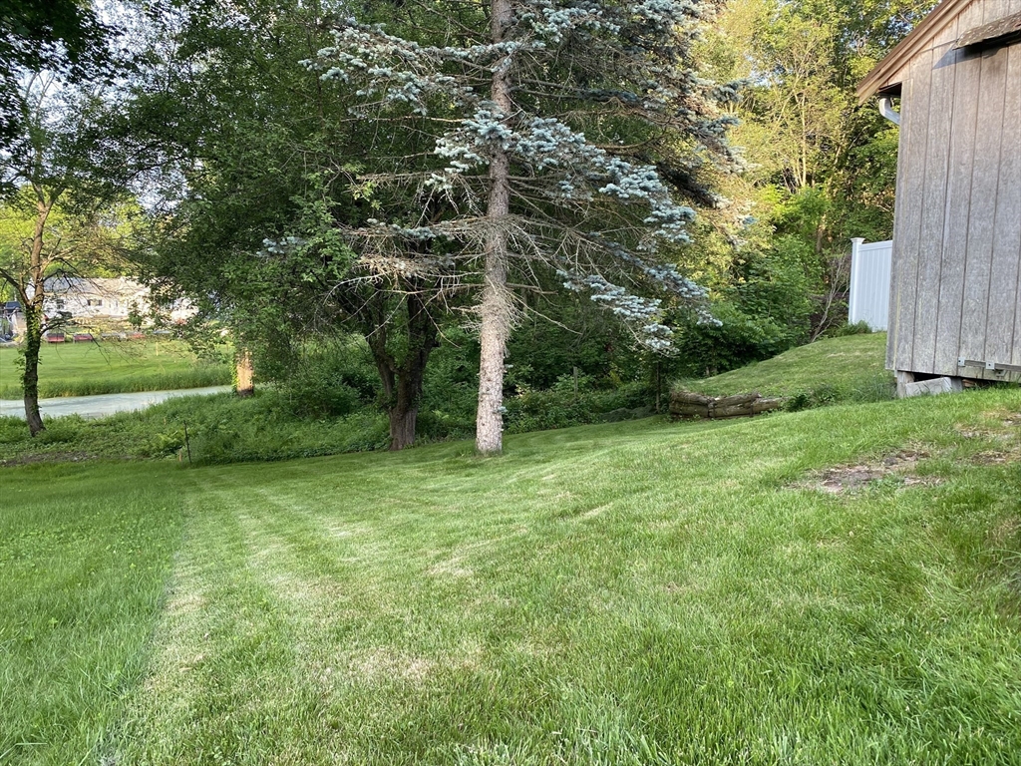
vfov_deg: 53.1
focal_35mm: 26
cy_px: 383
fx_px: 767
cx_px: 510
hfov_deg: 67.3
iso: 40
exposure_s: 1/122
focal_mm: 4.25
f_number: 1.8
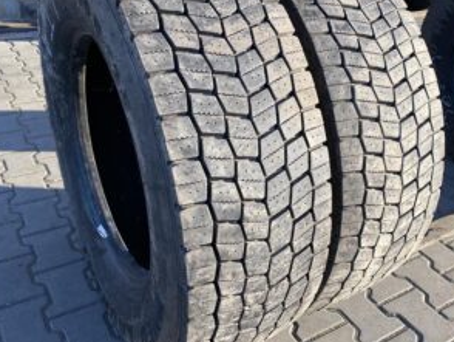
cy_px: 132
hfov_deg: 48.7
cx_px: 264
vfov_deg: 37.6
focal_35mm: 38
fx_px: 499
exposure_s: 1/644
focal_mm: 4.25
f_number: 1.8
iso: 32
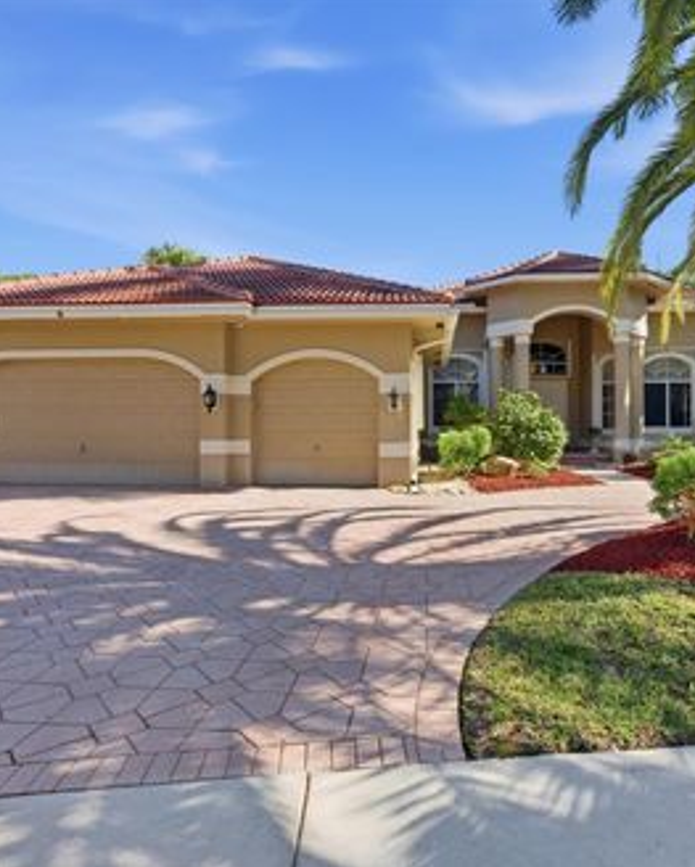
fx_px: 514
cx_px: 396
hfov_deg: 67.8
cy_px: 432
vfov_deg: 80.3
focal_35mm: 20
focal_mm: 14
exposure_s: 1/16000
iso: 500
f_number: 8
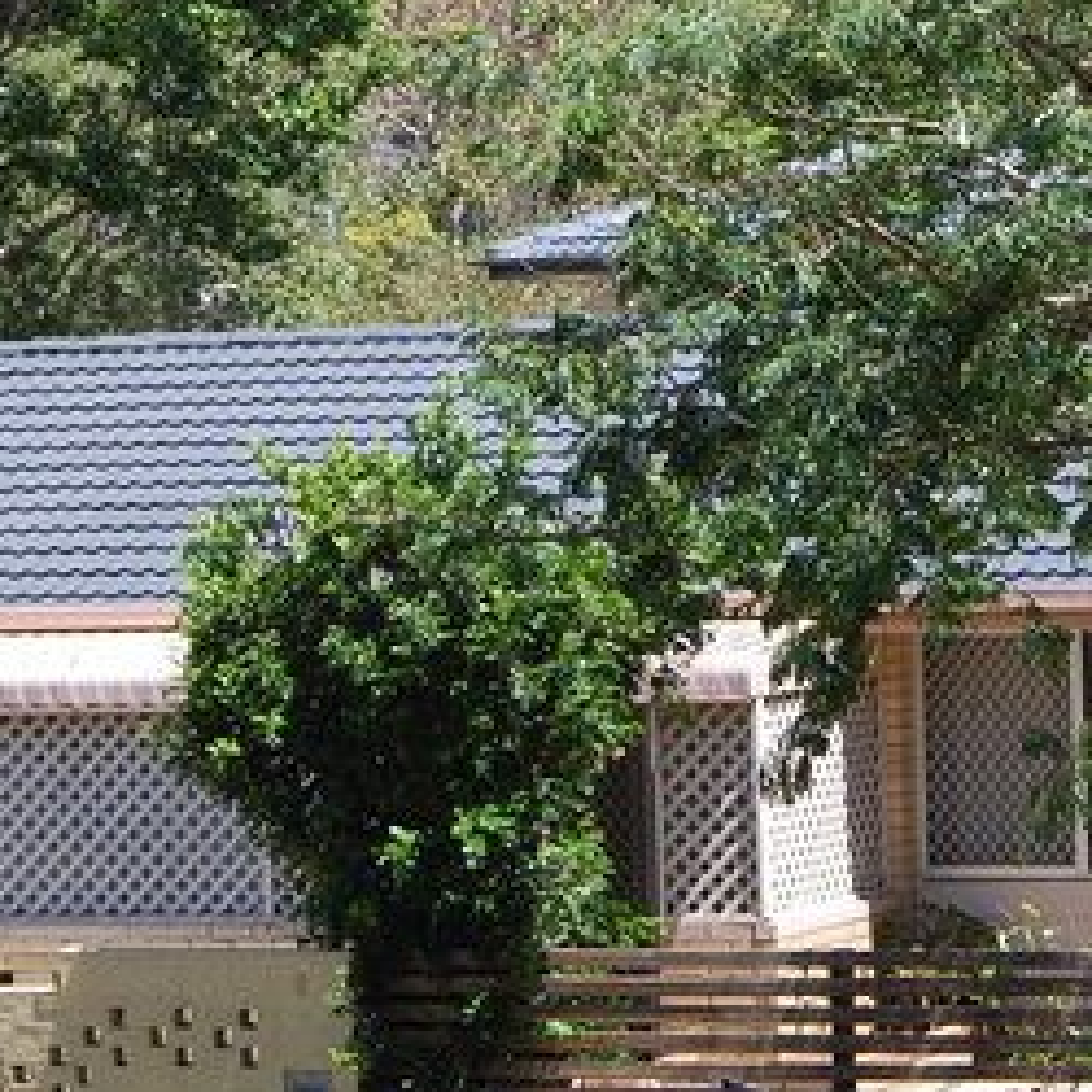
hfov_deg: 12.2
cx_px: 1026
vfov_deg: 12.2
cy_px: 284
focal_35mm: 142
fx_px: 5081
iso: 200
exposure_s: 1/250
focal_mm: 35
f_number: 8
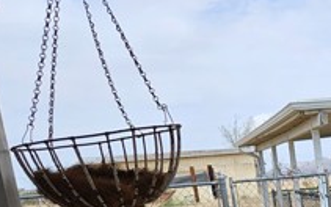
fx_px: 668
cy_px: 314
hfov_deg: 25.2
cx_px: 394
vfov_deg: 16.1
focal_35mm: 74
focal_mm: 5.4
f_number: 1.8
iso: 25
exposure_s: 1/1789
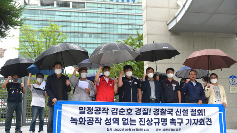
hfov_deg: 50.5
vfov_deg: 29.7
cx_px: 119
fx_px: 251
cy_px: 68
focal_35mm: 40
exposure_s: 1/80
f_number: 4.5
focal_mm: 38
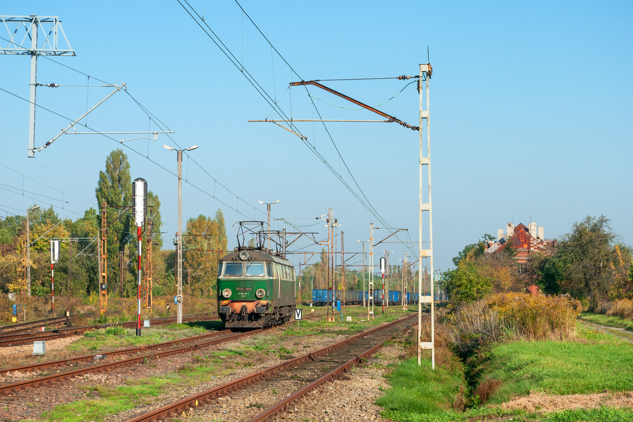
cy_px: 211
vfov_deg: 18.9
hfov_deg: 28.1
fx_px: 1266
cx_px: 316
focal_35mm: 72
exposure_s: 1/320
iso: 100
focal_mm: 48
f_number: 8
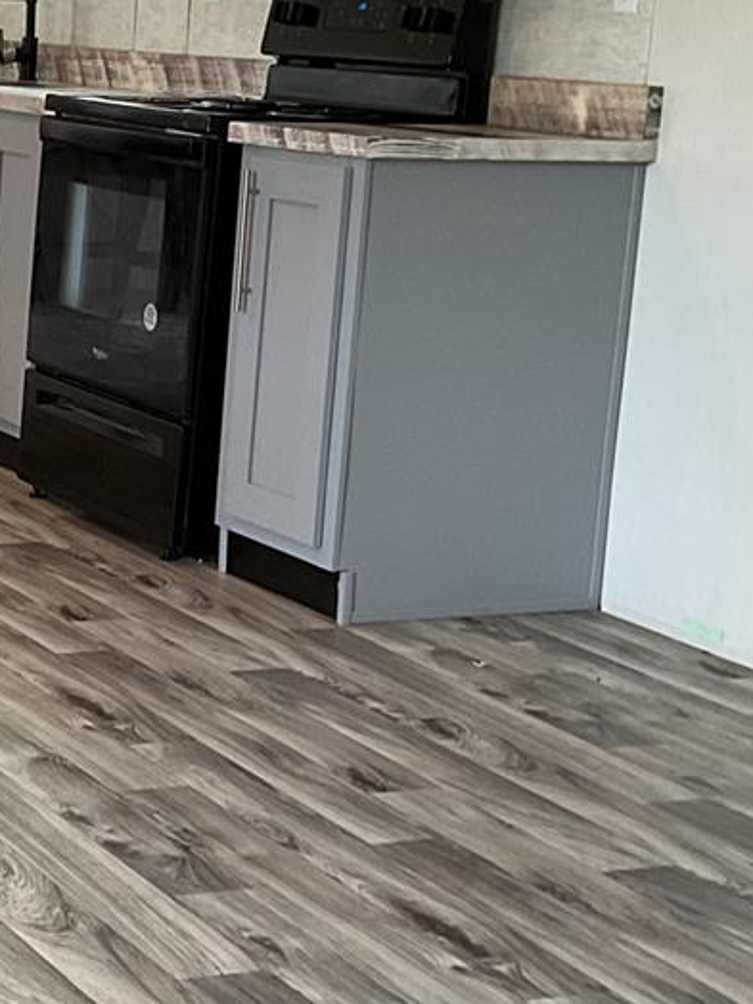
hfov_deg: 16.6
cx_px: -178
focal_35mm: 85
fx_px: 2465
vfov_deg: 23.0
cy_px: 531
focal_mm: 3
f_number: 1.8
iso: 80
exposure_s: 1/60
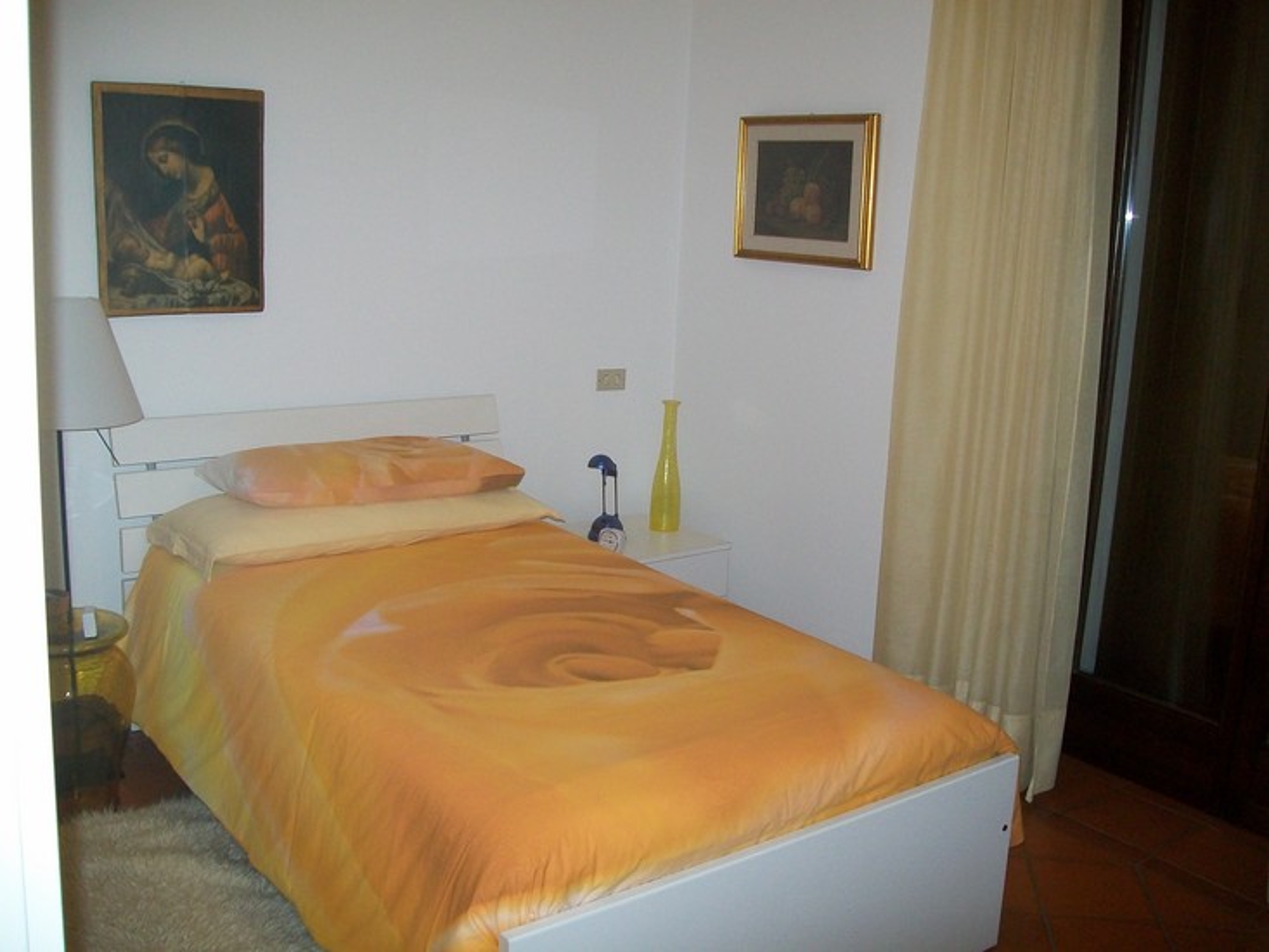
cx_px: 634
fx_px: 1247
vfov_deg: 41.8
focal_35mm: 34
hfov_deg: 53.9
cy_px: 476
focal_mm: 6.1
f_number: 2.7
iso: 160
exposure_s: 1/60
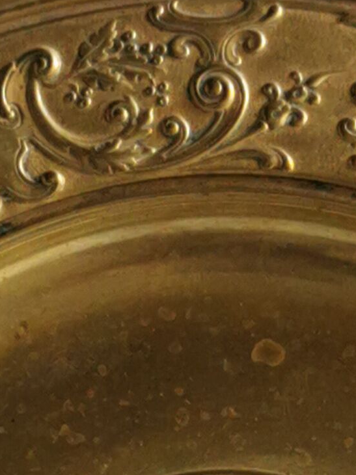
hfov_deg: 6.6
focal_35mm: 225
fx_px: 3087
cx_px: 253
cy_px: 685
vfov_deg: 8.6
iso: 100
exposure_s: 1/100
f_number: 1.8
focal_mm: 5.58
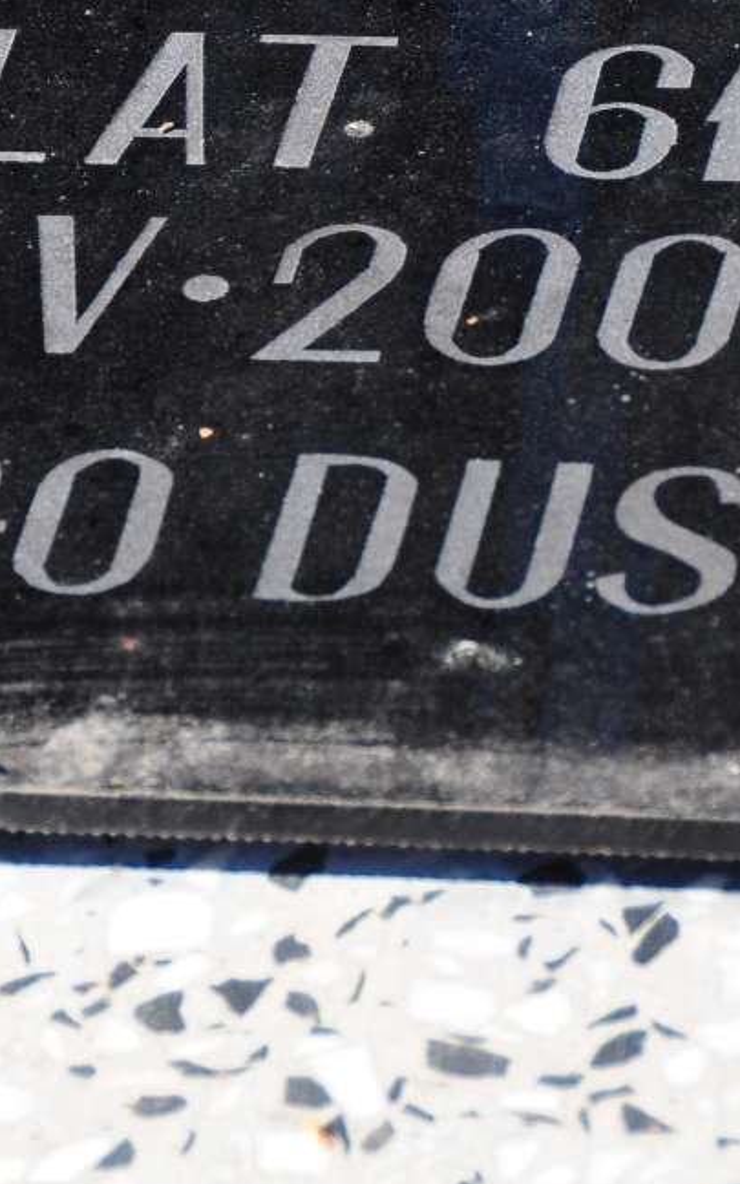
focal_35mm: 480
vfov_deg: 4.4
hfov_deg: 2.7
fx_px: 15478
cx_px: 55
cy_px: 0
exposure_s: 1/500
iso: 320
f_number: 7.1
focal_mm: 95
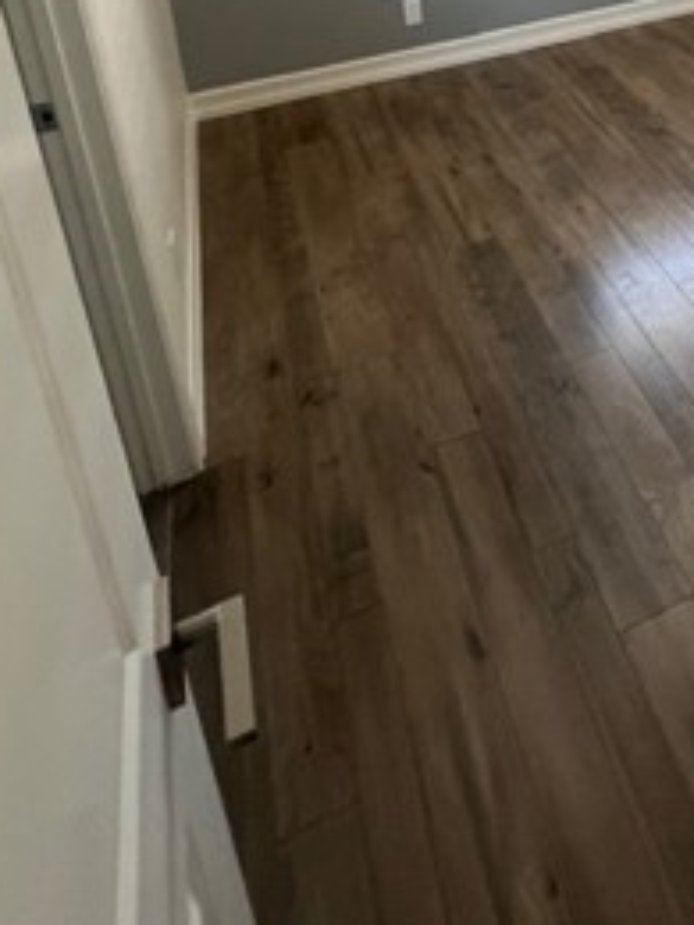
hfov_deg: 41.8
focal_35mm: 32
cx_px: 577
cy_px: -50
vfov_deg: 45.4
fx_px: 855
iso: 250
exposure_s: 1/60
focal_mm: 1.57
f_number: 1.8
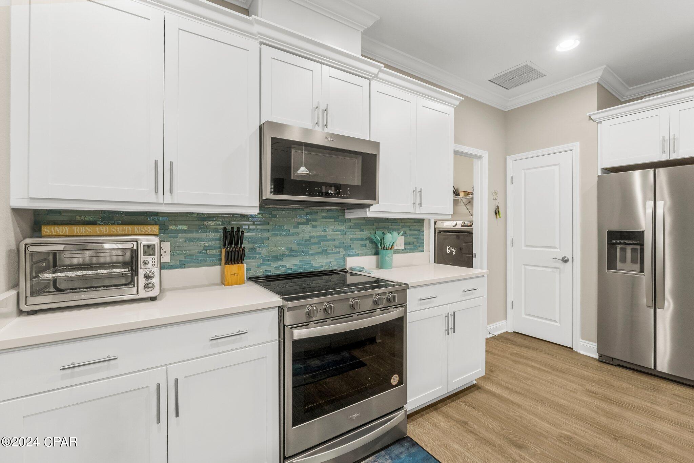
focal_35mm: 16
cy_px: 232
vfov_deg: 74.6
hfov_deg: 97.6
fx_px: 304
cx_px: 347
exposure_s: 1/13
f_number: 9
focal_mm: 10.5
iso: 400
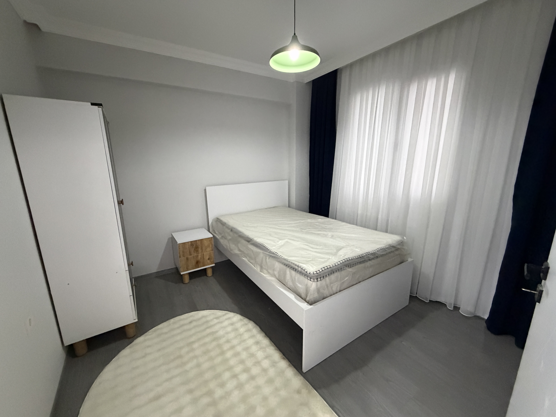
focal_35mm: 14
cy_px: 208
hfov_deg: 102.1
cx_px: 278
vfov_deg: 85.7
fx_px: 225
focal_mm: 2.22
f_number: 2.2
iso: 800
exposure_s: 1/50
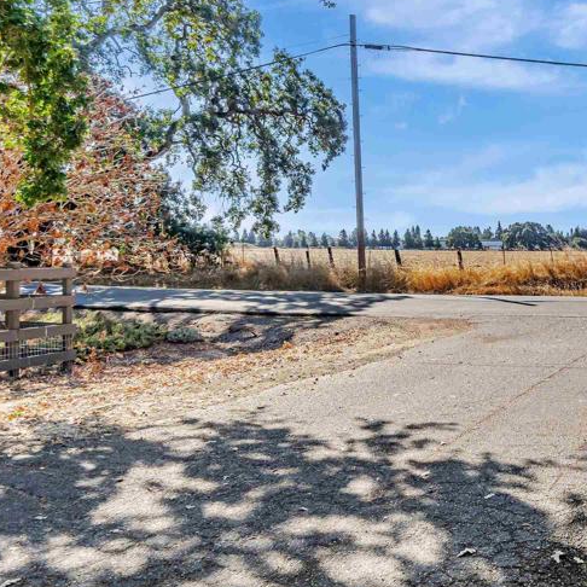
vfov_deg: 47.1
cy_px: 239
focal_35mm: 35
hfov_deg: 41.2
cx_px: 588
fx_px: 669
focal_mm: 13
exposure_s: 1/320
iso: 100
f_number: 8
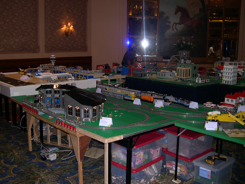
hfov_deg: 49.0
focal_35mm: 38
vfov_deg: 37.7
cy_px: 92
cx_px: 122
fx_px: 269
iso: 239
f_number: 2.8
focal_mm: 8
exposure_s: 1/60
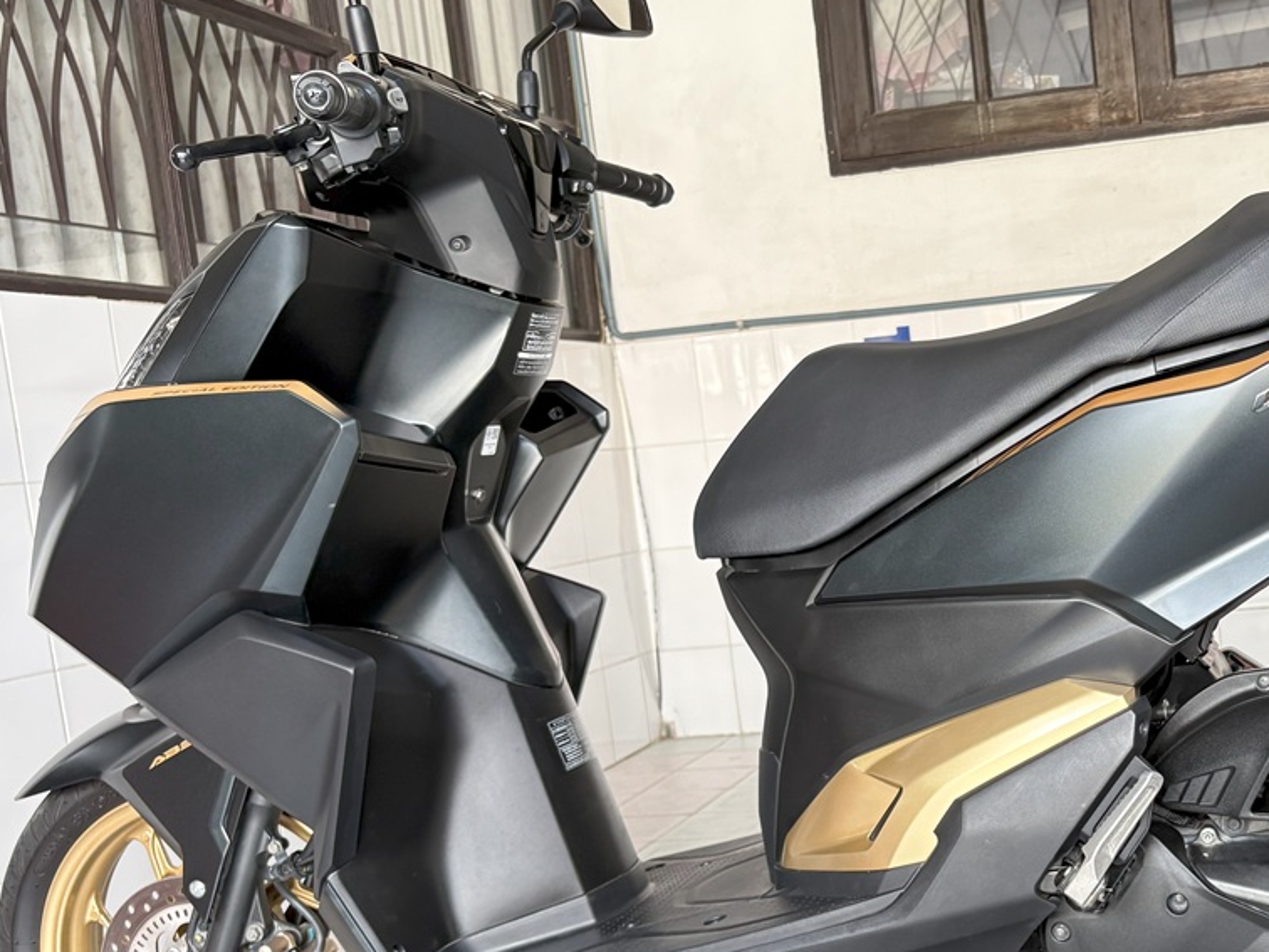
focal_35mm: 44
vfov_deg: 32.6
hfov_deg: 41.1
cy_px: 621
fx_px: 1613
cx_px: 1016
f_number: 1.6
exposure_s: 1/84
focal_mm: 5.96
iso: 125
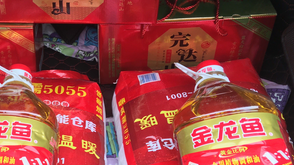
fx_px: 437
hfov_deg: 36.0
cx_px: 60
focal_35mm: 56
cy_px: 112
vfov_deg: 21.4
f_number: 2.2
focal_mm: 4.15
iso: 32
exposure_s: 1/100
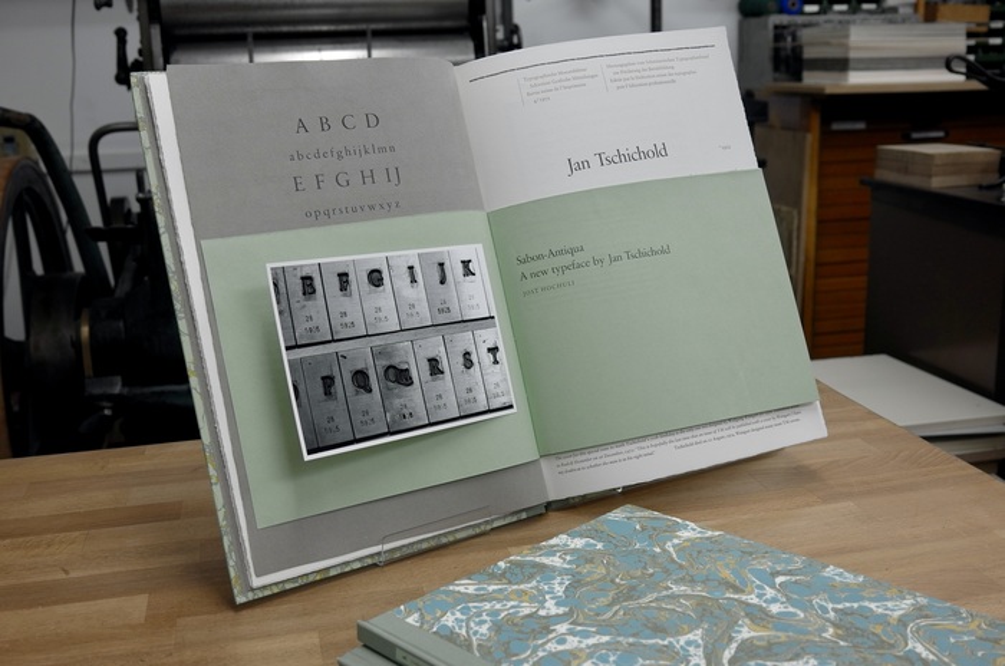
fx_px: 1059
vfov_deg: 34.9
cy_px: 333
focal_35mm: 38
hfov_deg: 50.8
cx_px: 502
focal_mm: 25.5
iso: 400
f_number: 4.5
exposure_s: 1/160
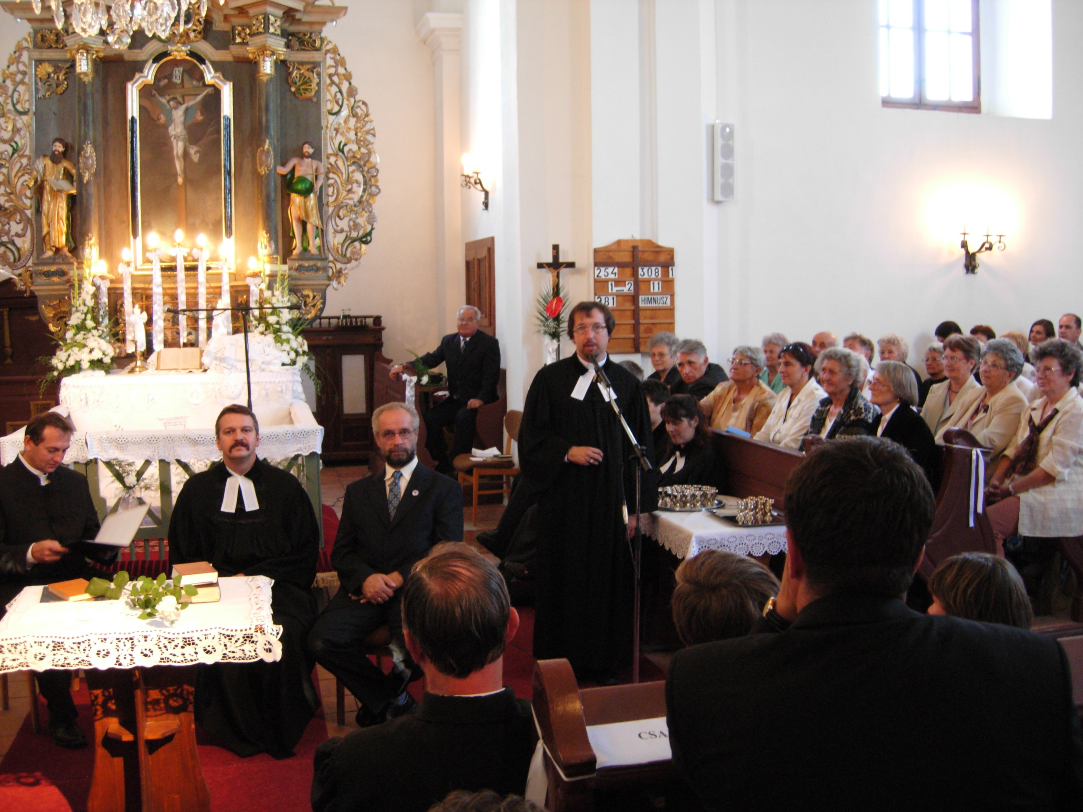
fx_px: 1126
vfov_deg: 39.7
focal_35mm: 36
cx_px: 542
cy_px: 406
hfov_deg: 51.4
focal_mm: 7.5
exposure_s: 1/15.1
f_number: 2.7
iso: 200
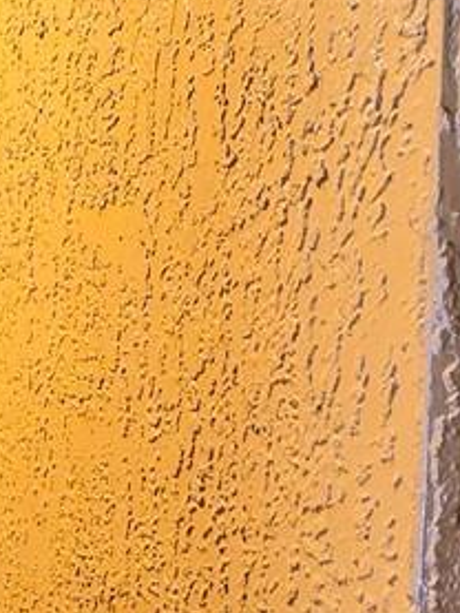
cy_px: 513
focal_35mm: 75
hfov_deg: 15.0
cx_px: -529
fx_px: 1328
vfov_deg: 25.4
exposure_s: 1/60.2
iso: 200
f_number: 1.9
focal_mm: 2.2
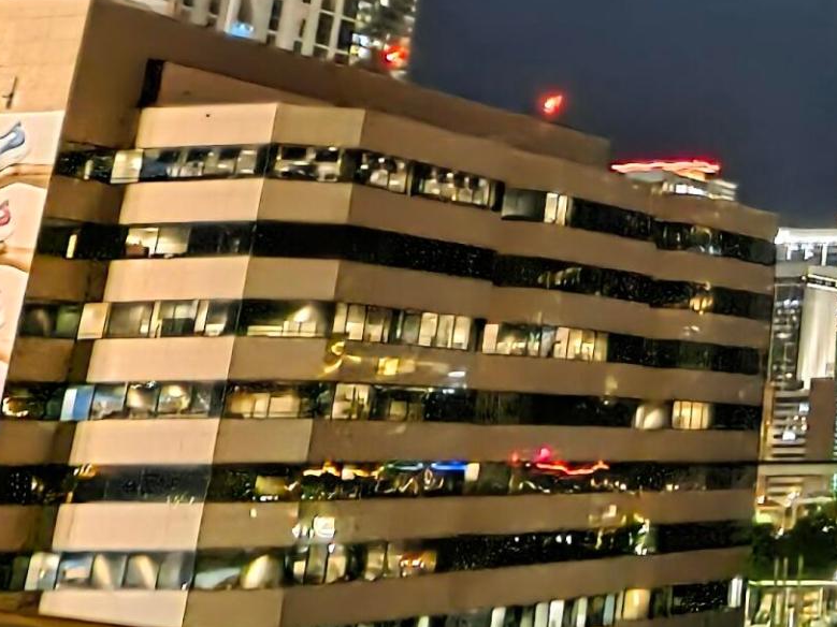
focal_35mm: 85
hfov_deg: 20.5
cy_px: -529
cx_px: 1160
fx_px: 2055
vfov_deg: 14.9
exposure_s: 1/17.2
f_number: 1.7
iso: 2000
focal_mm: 6.3
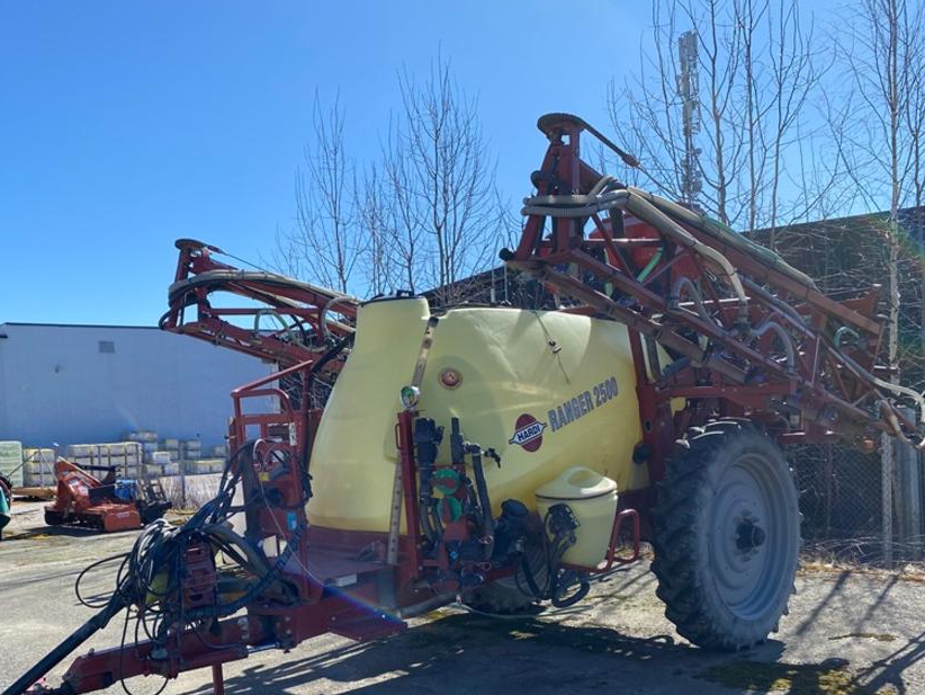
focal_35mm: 35
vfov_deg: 40.2
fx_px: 936
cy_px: 461
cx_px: 330
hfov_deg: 51.9
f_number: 1.8
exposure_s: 1/2358
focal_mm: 4.25
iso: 32
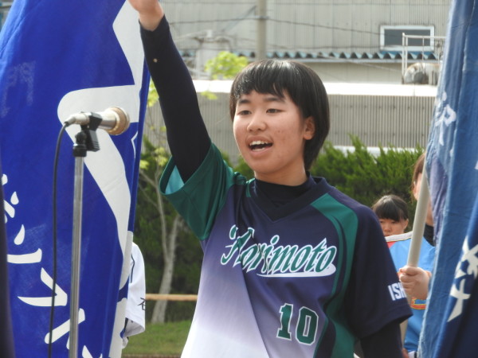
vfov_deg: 5.0
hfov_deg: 6.6
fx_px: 4143
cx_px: 239
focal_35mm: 300
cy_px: 179
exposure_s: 1/160
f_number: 5.5
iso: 100
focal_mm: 53.7
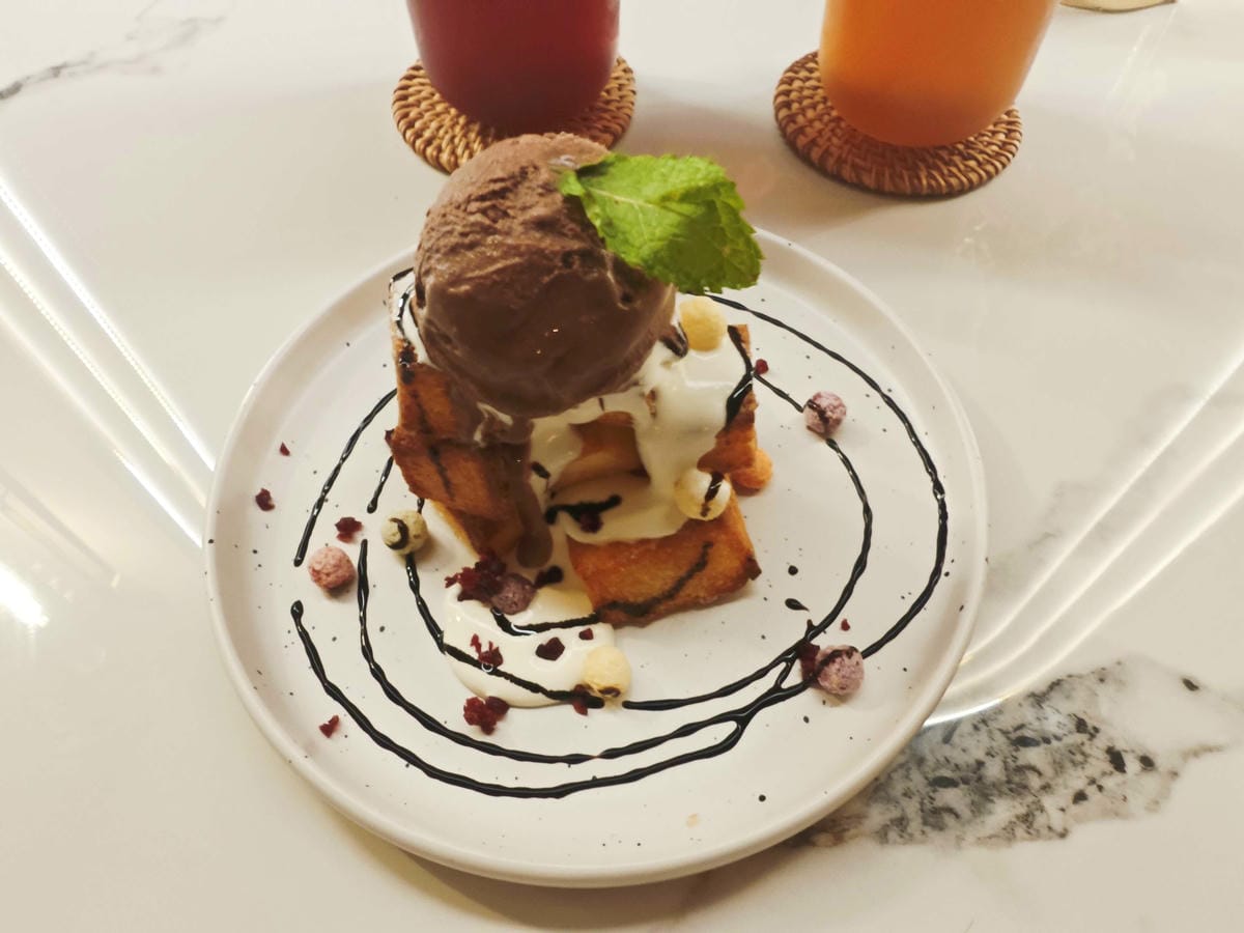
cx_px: 622
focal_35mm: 23
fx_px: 827
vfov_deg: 58.9
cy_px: 466
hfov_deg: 73.9
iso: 200
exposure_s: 1/30
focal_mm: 2.03
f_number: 1.8
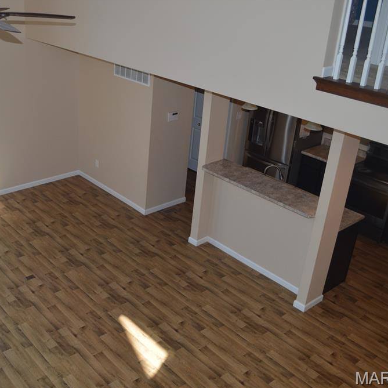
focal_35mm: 39
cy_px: 193
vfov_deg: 42.8
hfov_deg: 42.0
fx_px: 495
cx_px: 117
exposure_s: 1/125
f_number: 4
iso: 250
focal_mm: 20
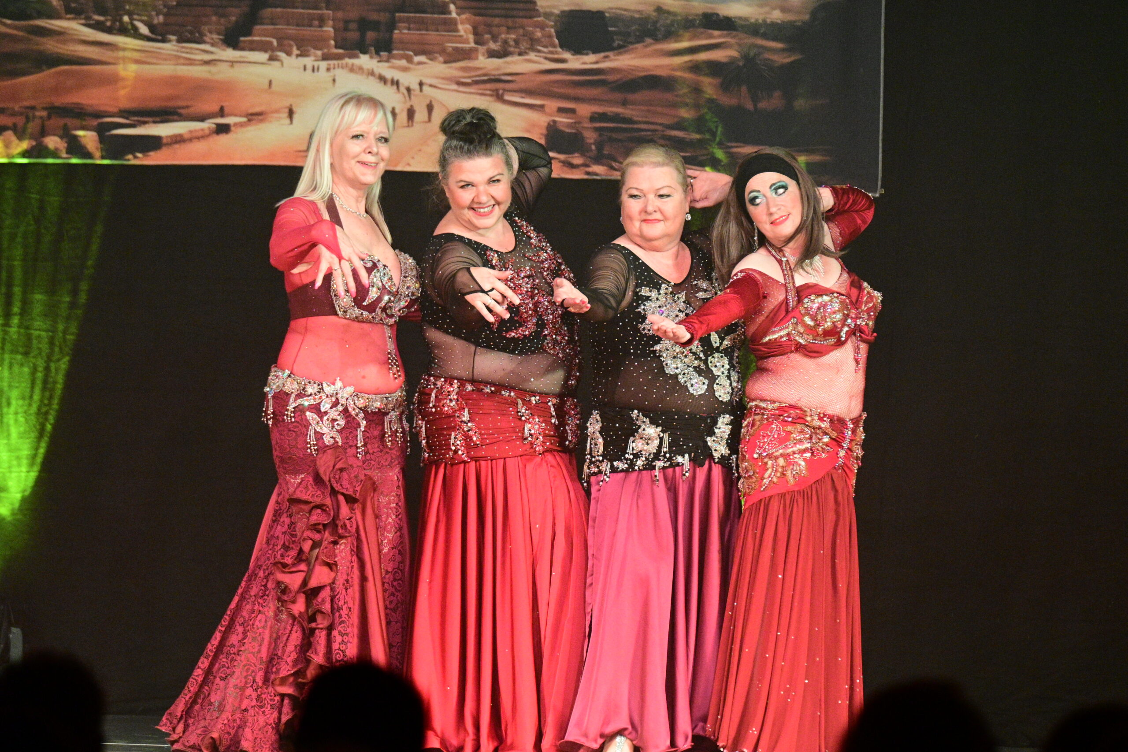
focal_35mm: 202
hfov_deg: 10.2
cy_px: 376
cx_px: 564
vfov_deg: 6.8
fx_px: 6345
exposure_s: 1/400
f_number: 2.8
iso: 5600
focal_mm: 135
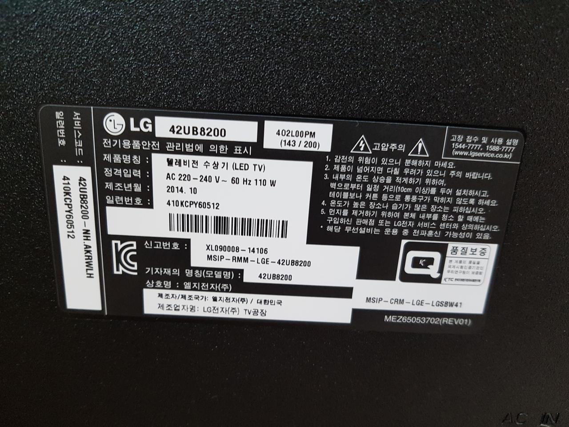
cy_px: 214
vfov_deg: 53.1
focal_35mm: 26
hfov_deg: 67.3
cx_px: 284
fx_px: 427
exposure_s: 1/14
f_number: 1.7
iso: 200
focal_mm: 4.2
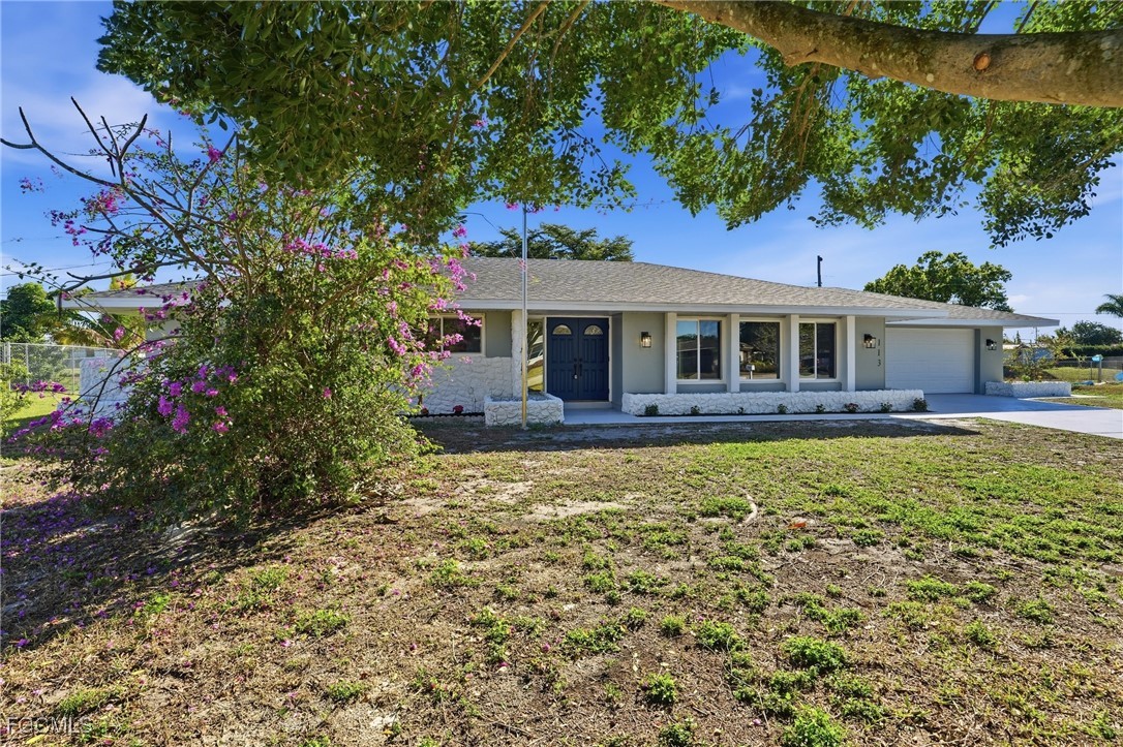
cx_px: 562
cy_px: 374
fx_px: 499
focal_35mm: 16
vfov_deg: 73.7
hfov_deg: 96.8
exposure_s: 1/2500
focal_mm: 16
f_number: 9
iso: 400
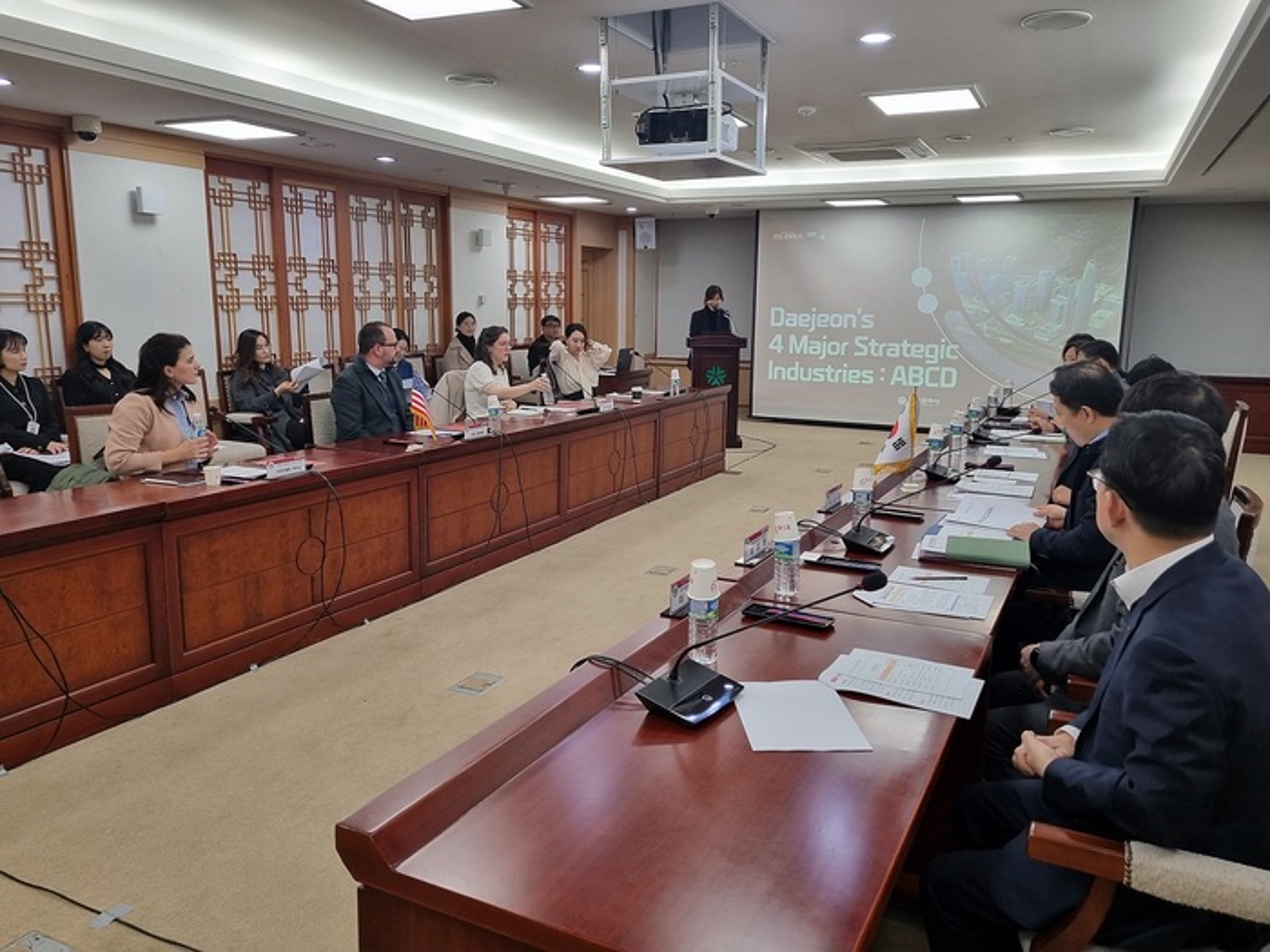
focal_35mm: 26
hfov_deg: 67.3
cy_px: 476
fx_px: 954
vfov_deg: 53.1
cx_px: 635
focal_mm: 5.4
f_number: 1.8
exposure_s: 1/120
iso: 100
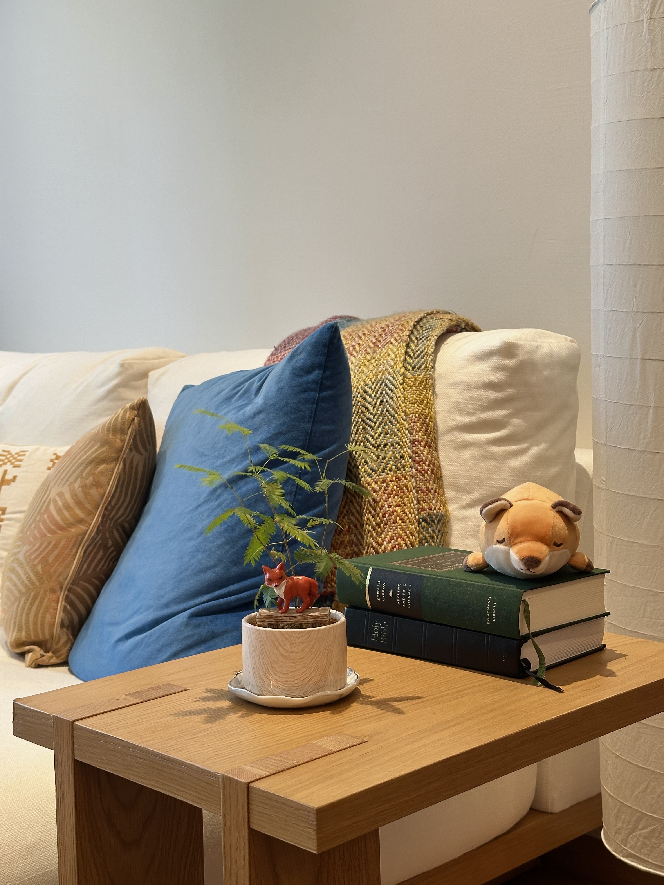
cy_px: 442
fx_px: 1228
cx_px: 332
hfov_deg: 30.3
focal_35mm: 48
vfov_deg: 39.7
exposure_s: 1/50
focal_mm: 6.86
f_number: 1.78
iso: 64
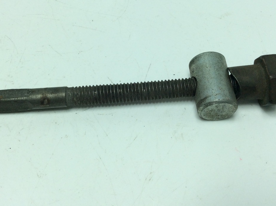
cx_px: 134
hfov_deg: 43.0
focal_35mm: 44
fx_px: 350
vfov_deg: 32.6
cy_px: 72
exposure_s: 1/635
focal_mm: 3.3
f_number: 2.4
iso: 32
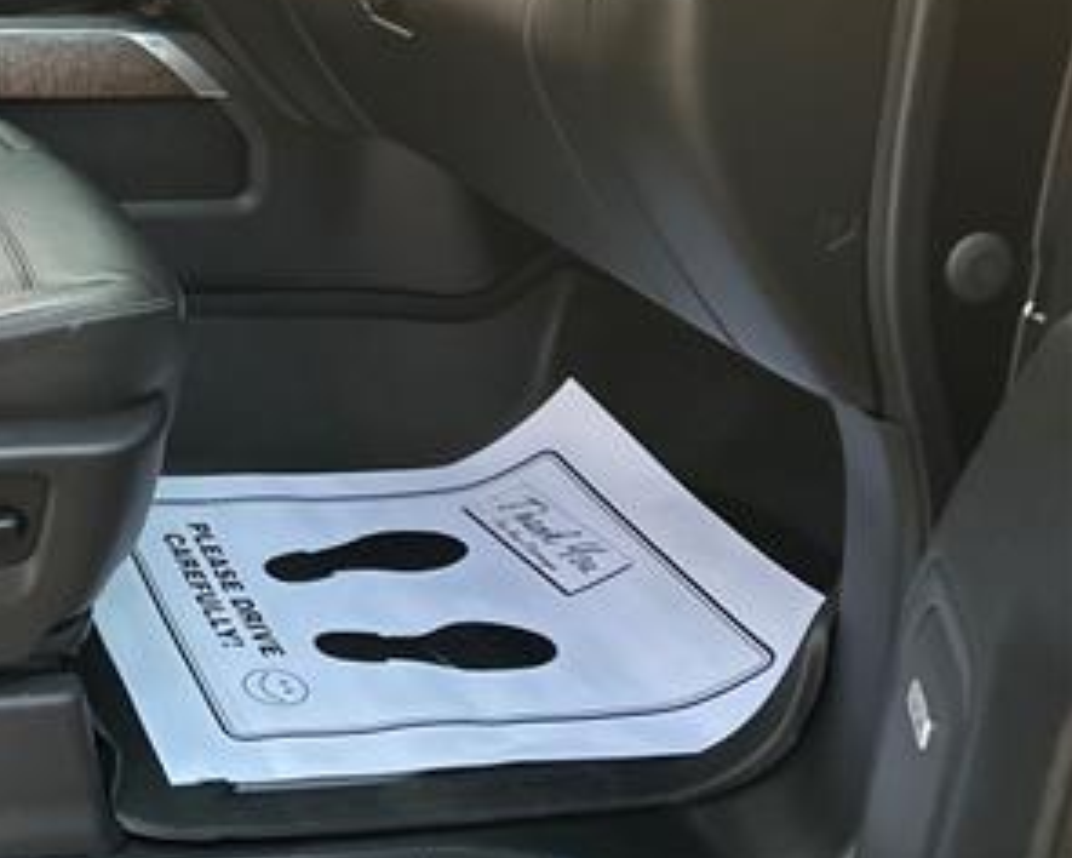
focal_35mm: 55
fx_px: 1745
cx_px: -87
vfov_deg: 26.2
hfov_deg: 30.7
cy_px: 4
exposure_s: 1/60
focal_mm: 5.7
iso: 400
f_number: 1.5
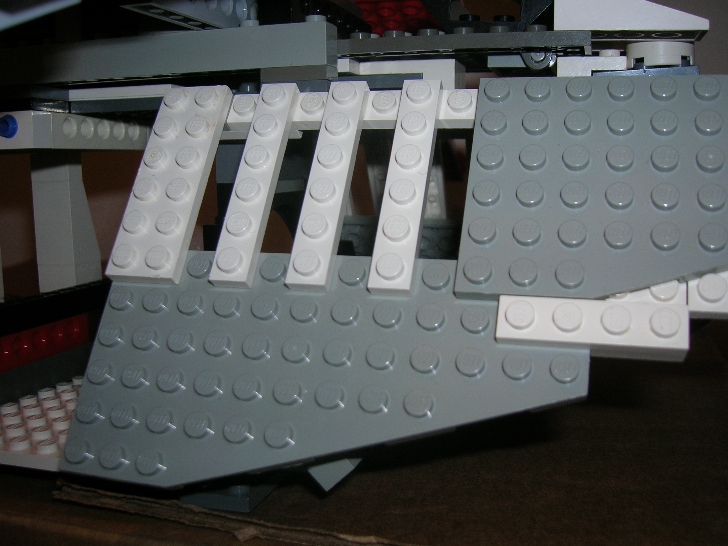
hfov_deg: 51.4
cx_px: 364
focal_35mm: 36
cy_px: 273
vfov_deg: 39.7
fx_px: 757
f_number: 2.9
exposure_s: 1/60.1
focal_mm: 6
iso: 50
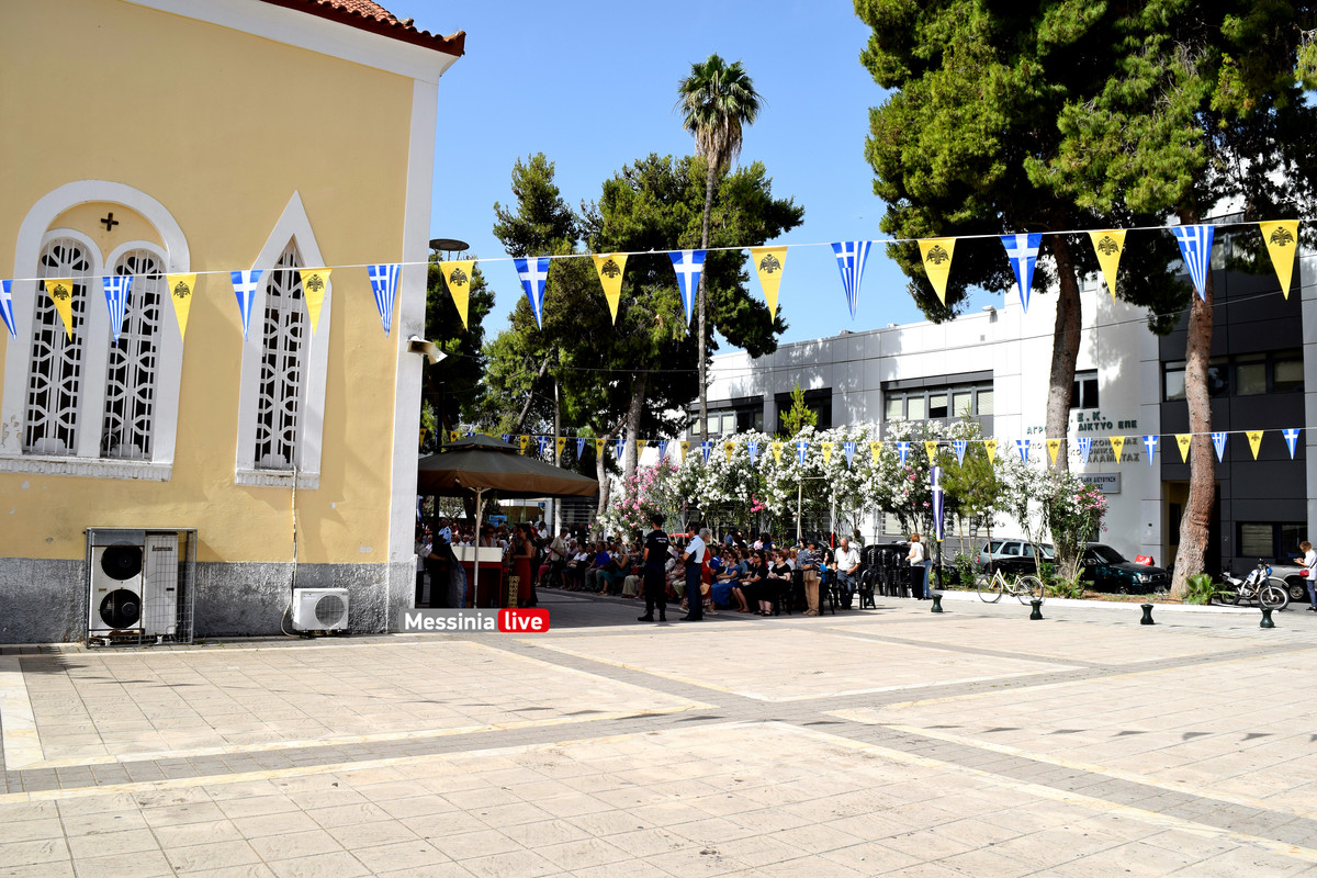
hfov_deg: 67.4
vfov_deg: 47.9
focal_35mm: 27
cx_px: 658
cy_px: 439
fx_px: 988
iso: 200
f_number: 10
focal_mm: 18
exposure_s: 1/400
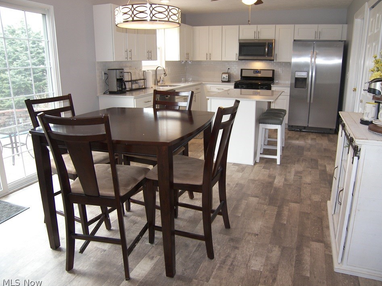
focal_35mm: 26
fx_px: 287
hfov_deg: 67.2
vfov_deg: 53.0
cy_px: 134
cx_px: 207
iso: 100
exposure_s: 1/30
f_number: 2.8
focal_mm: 5
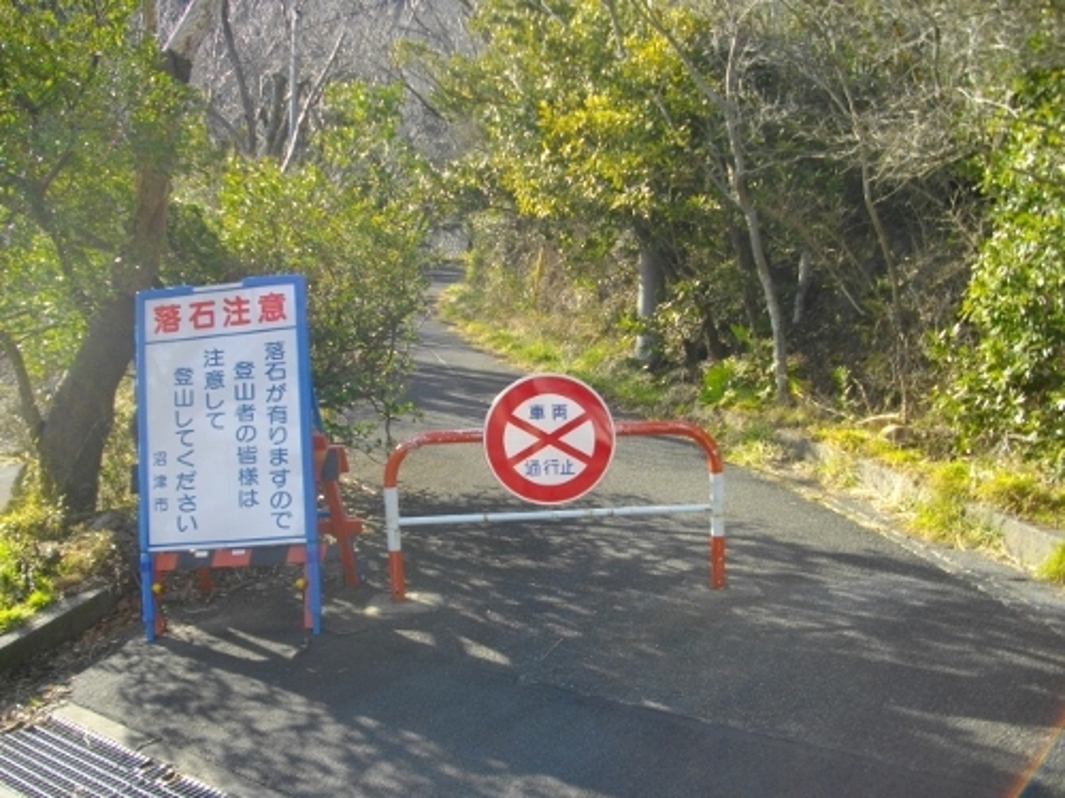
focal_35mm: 32
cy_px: 399
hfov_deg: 56.8
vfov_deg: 44.2
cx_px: 532
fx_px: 985
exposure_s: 1/320
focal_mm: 5.7
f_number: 2.9
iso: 100
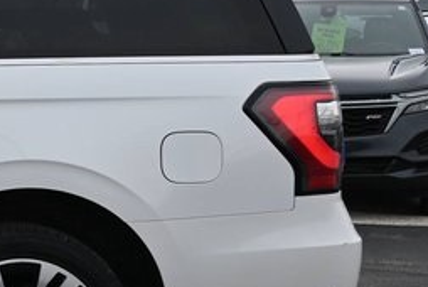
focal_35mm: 151
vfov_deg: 9.1
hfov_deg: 12.1
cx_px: -416
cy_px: 146
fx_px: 1797
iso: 110
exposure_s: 1/250
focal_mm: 25
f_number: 5.6
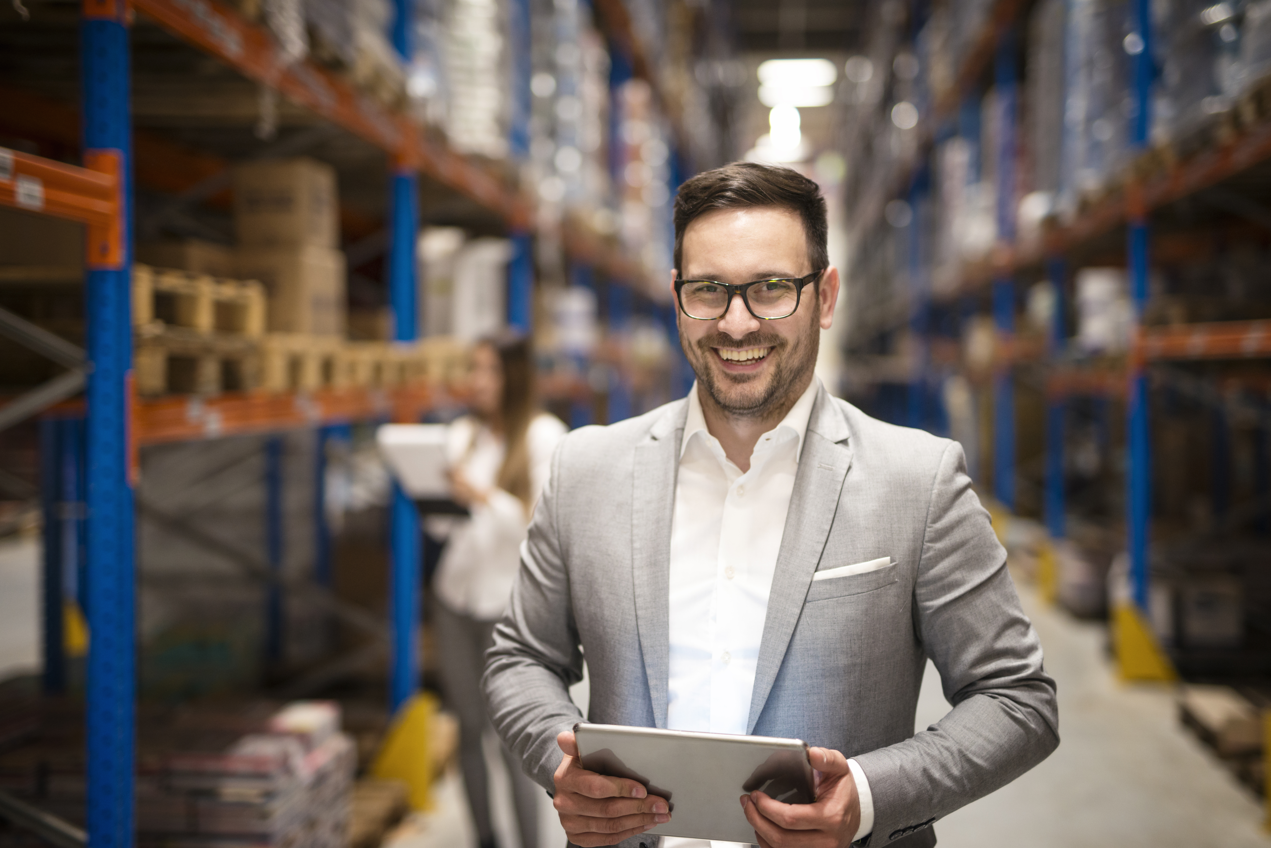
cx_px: 636
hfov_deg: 39.6
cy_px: 424
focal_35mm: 50
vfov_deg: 27.0
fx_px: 1766
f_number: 1.4
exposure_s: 1/100
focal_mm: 50
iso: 640
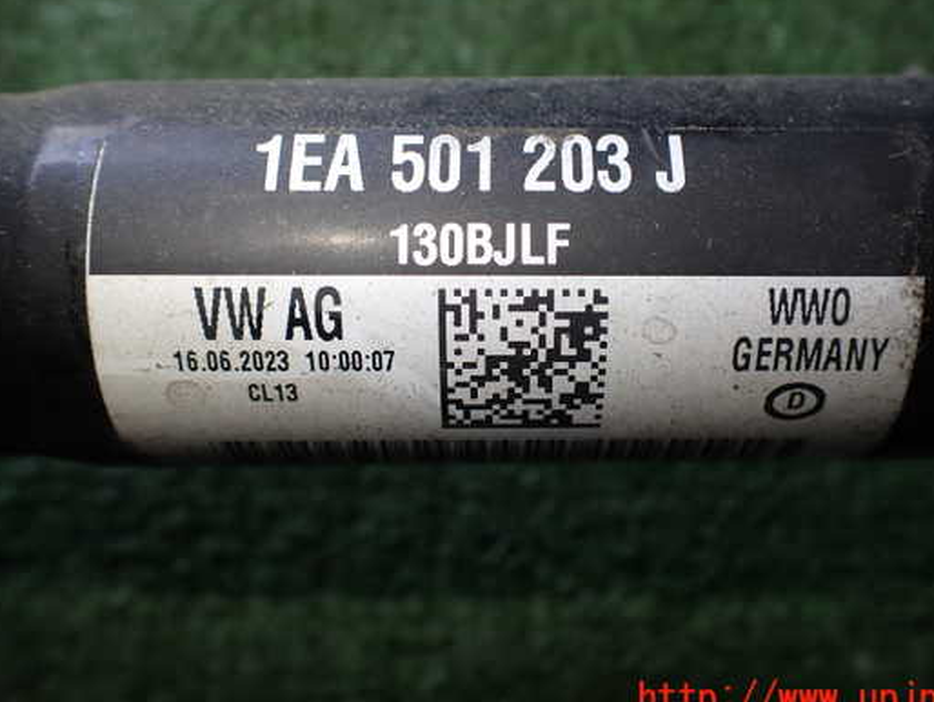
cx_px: 503
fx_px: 945
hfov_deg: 52.6
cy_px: 313
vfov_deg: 40.7
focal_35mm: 35
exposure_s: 1/125
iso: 125
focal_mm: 5.4
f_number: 2.3
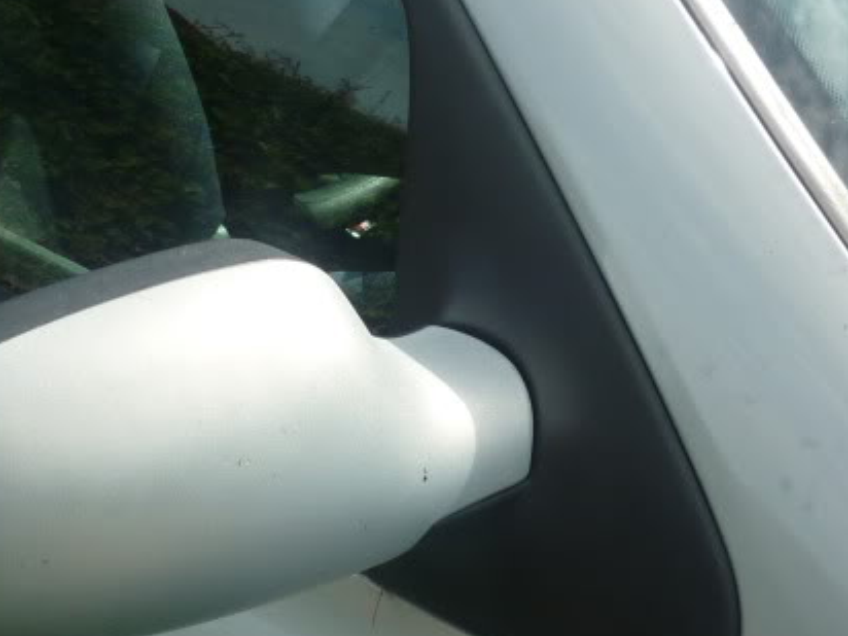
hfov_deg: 23.7
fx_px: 2009
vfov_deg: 17.9
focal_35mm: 82
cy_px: 436
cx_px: 268
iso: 80
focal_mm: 5.5
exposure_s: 1/800
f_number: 2.8
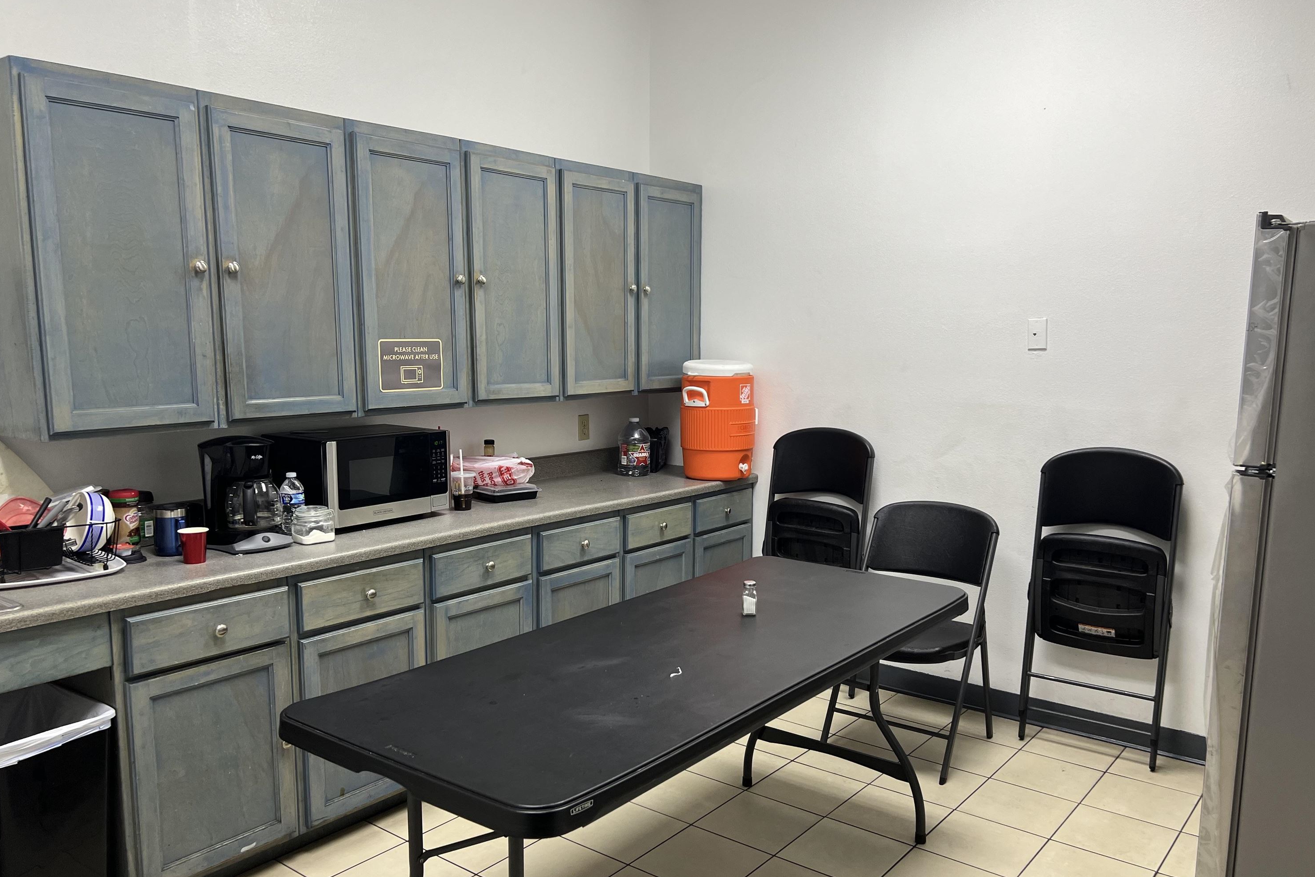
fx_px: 1023
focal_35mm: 28
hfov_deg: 65.5
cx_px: 678
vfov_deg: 46.4
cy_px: 471
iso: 64
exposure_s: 1/60
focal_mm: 5.7
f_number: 1.5
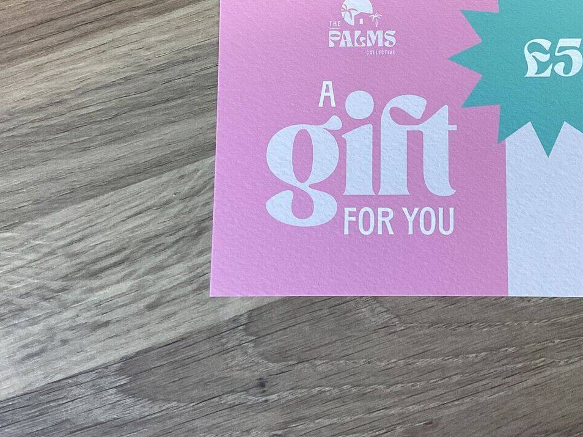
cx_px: 422
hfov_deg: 36.1
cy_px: 87
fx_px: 876
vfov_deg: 27.5
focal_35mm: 52
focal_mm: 3.3
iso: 64
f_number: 2.4
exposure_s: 1/100
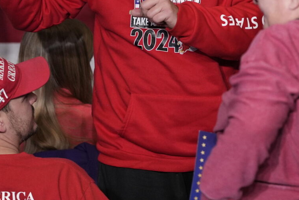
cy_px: -50
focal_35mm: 764
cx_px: 291
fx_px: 6346
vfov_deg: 1.8
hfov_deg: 2.7
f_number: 2.8
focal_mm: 300
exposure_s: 1/1250
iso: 2000
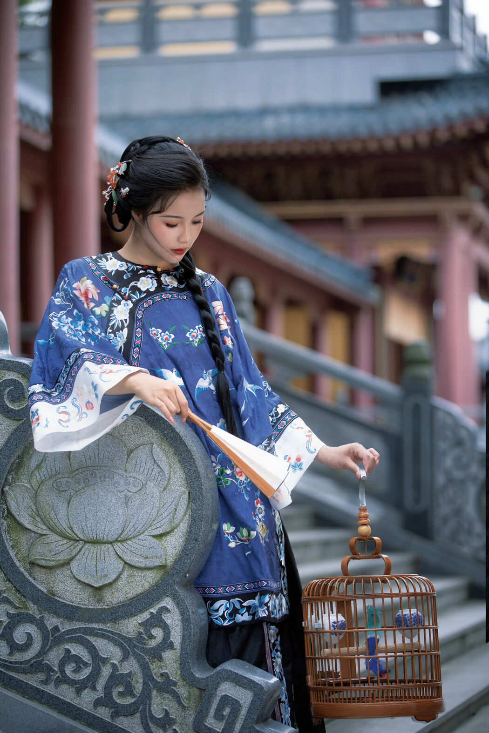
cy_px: 366
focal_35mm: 104
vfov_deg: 19.6
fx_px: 2119
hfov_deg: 13.2
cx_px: 244
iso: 160
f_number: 2.8
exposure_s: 1/400
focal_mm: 105
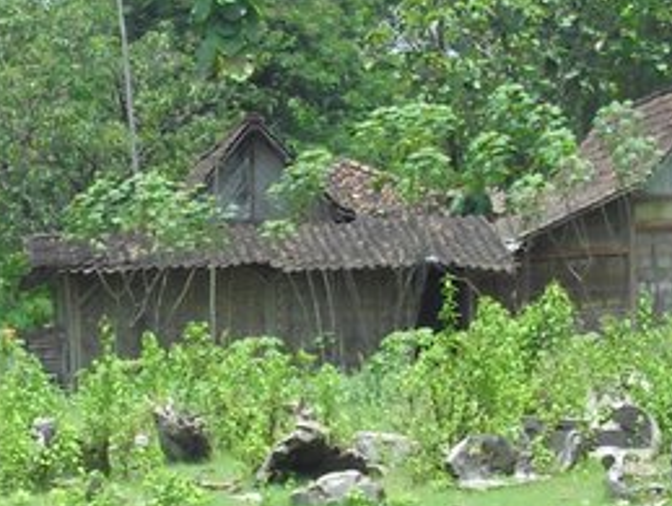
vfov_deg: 9.9
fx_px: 2916
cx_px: 174
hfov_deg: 13.1
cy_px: 348
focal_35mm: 150
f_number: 8
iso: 100
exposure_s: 1/160
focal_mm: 6.2
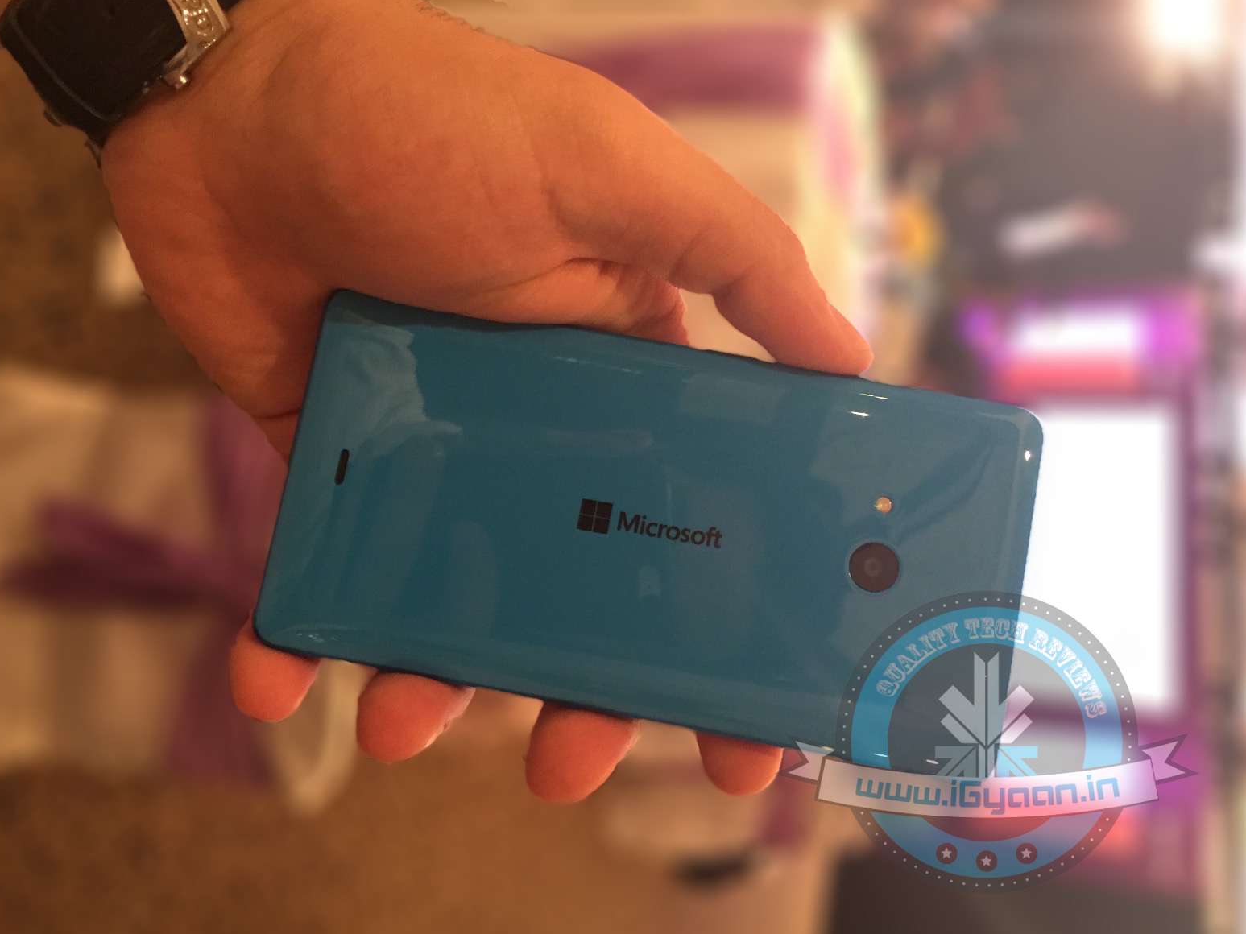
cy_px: 480
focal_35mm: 30
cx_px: 624
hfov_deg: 60.0
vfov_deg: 46.8
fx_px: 1080
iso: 125
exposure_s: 1/10
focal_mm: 4.15
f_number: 2.2
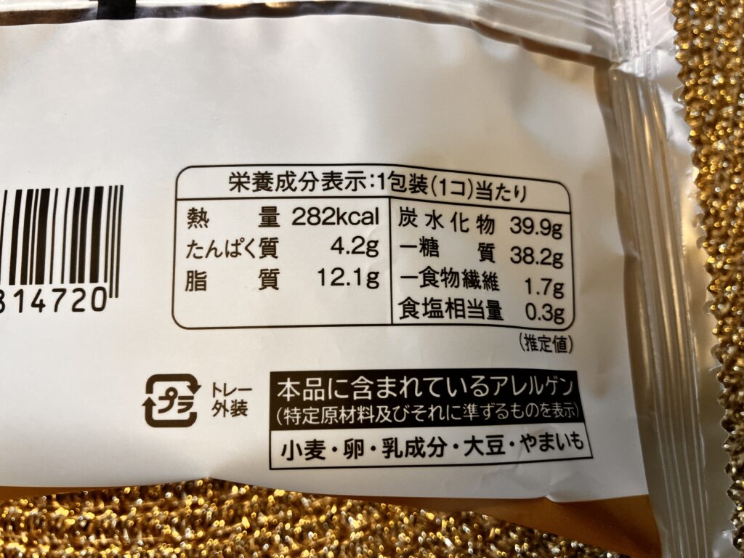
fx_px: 602
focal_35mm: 28
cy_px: 279
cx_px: 372
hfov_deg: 63.4
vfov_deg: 49.7
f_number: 1.8
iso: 80
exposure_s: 1/100
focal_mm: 3.99
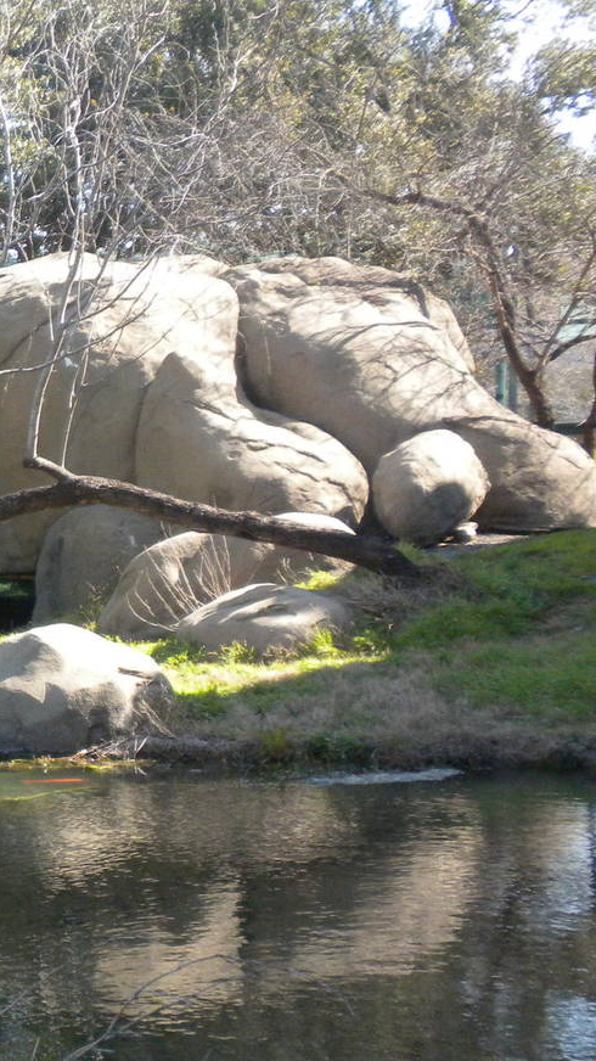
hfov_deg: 15.1
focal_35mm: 74
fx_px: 2081
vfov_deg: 28.6
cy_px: 604
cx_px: -298
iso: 278
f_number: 3.5
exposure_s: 1/589
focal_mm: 6.6
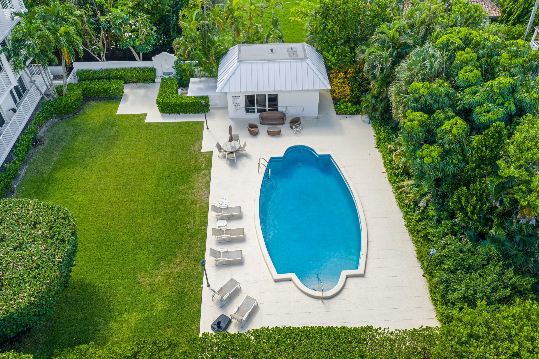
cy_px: 180
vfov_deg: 46.4
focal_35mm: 28
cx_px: 270
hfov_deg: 65.5
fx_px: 419
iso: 100
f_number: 5
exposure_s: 1/60
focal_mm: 14.45
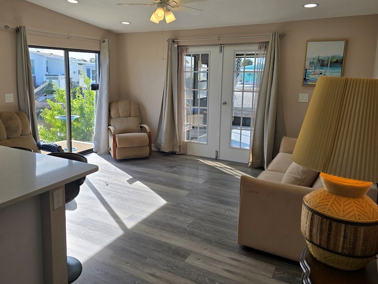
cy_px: 120
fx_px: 317
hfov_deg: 60.9
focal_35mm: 29
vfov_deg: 48.1
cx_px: 143
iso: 12
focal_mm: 6.3
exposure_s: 1/323
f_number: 1.7
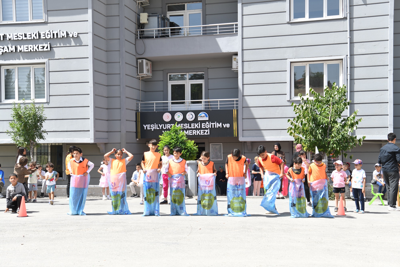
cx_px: 200
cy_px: 134
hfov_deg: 39.6
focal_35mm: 50
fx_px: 555
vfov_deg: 27.0
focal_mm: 50
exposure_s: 1/125
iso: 100
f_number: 8
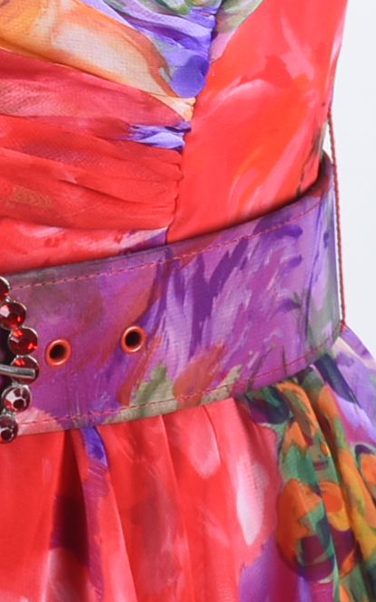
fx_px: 5904
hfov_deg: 3.6
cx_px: 72
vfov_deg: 5.8
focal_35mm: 360
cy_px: -299
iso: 200
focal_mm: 52
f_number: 11
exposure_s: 1/200
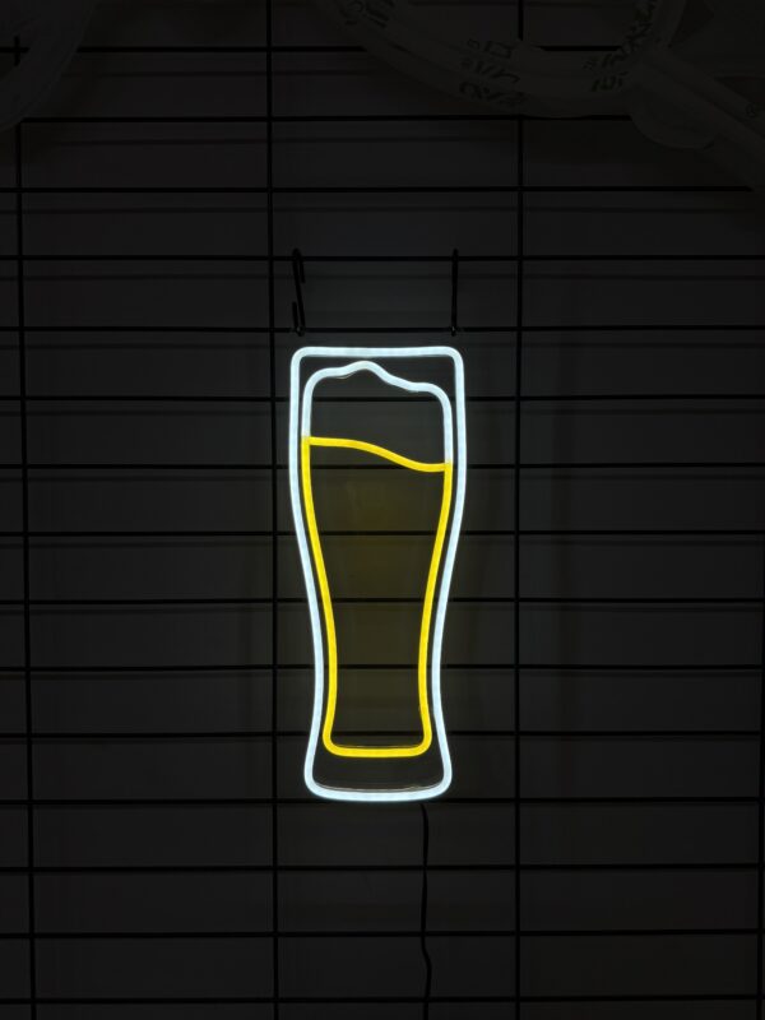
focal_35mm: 24
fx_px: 707
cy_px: 510
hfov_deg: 56.8
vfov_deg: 71.6
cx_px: 382
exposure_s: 1/1005
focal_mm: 6.76
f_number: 1.78
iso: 100
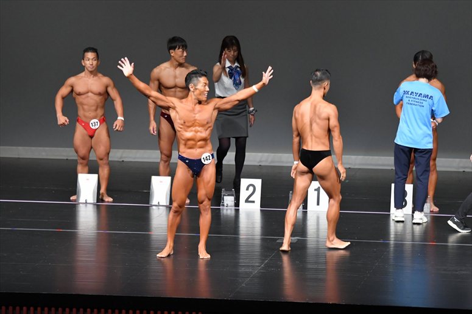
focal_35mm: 225
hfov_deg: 9.2
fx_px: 2949
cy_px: 157
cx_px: 236
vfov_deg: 6.1
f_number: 5.6
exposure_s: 1/400
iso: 5000
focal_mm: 150
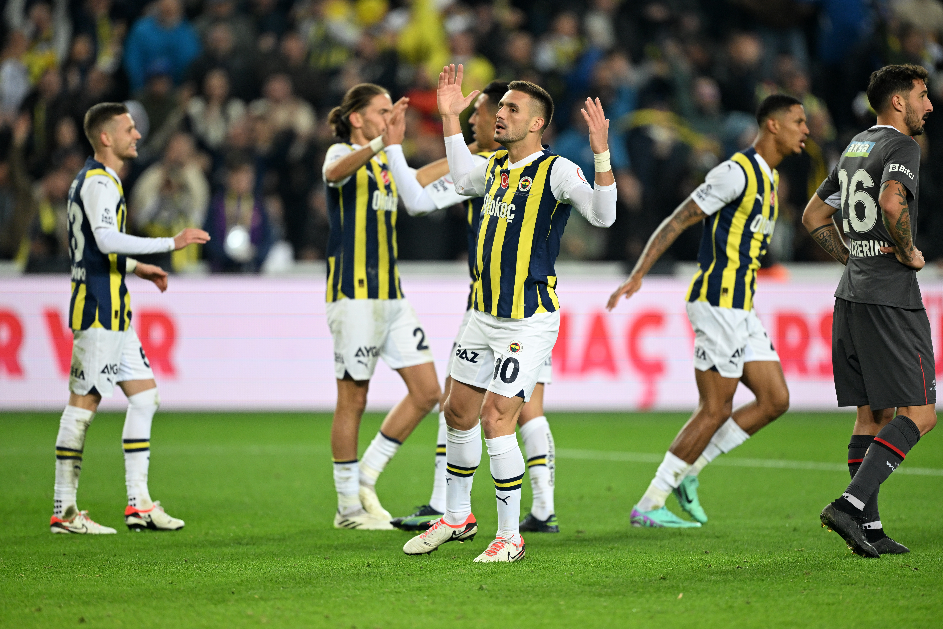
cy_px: 314
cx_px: 472
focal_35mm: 400
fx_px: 10477
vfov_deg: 3.4
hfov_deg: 5.2
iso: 2000
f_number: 2.8
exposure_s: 1/1250
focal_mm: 400
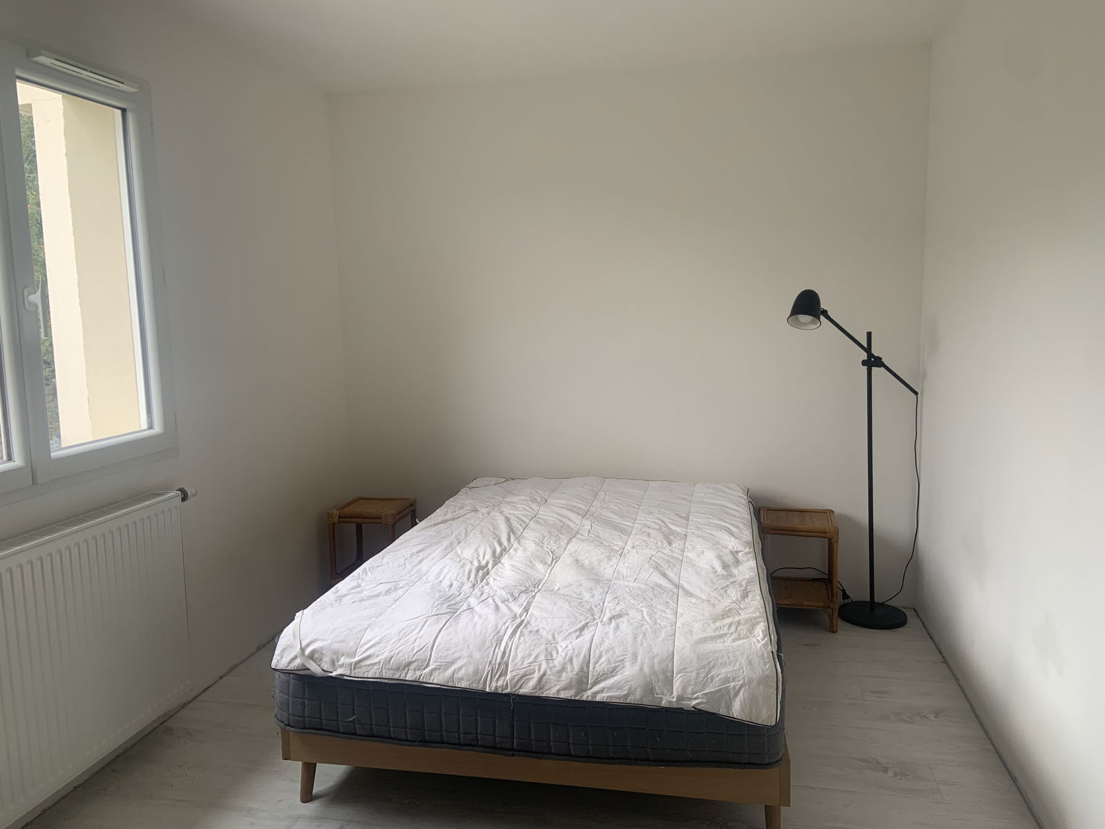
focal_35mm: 26
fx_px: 830
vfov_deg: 53.1
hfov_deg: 67.3
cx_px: 552
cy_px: 414
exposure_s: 1/121
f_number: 1.8
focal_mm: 4.25
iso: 80
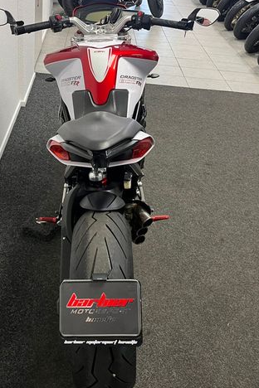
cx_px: 93
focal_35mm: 37
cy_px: 191
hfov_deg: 35.7
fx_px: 399
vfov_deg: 51.9
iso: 100
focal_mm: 5.1
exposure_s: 1/50
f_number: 1.6
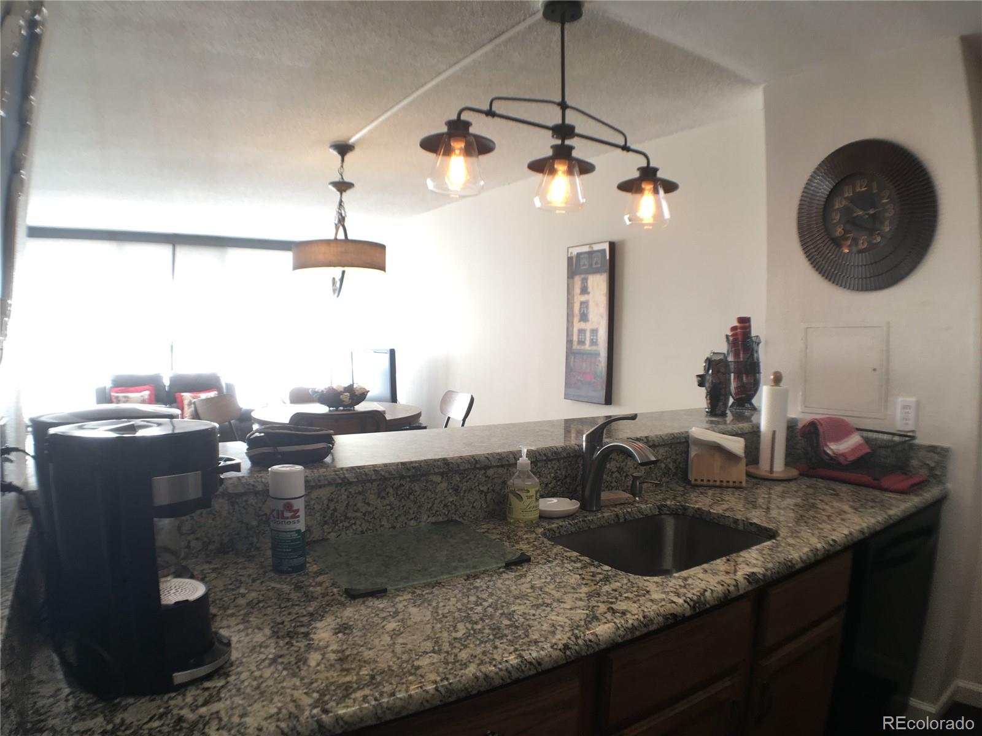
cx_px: 491
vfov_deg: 48.2
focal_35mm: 29
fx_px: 823
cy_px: 368
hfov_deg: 61.7
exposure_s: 1/40
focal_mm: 4.15
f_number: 2.2
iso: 32
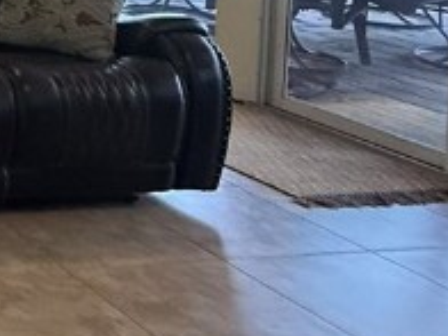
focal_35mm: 73
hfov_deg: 18.6
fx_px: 945
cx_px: -421
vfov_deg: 18.7
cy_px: -107
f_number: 2.2
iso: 640
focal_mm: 2.22
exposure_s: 1/120
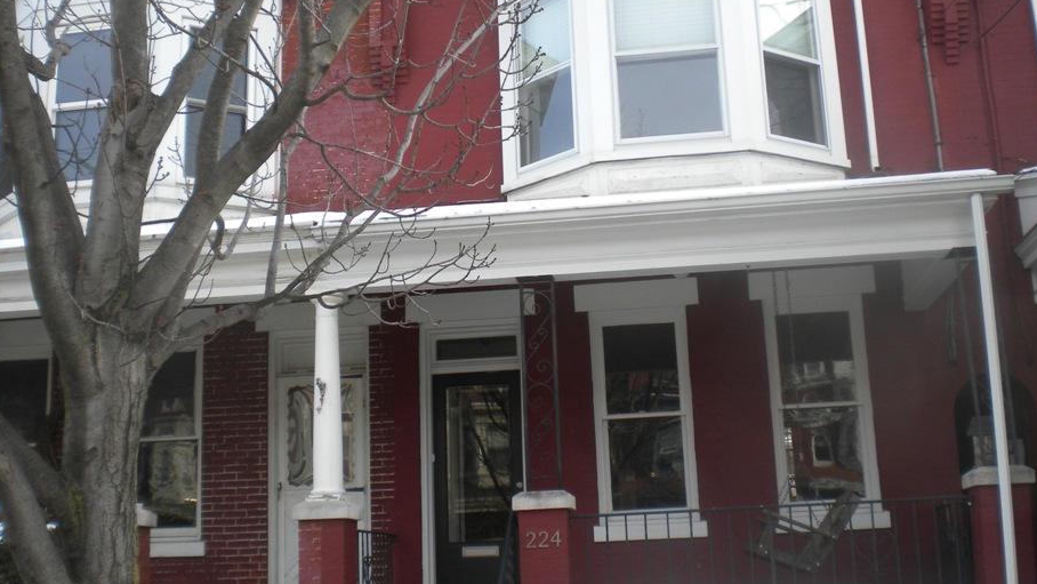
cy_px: 298
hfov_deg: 47.4
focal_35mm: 43
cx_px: 522
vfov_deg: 27.7
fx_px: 1183
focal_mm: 6.3
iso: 80
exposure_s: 1/220
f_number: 4.6
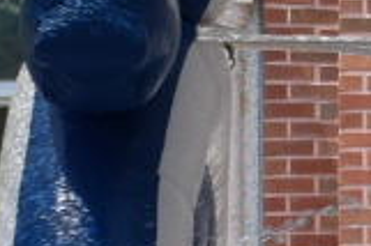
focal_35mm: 728
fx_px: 7495
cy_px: 602
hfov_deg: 2.8
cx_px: 910
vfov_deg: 1.9
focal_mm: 78
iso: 220
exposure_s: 1/250
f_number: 8
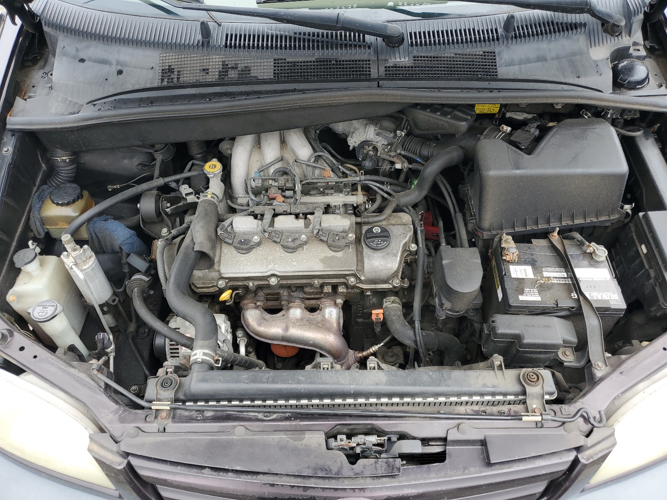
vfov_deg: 53.1
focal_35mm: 26
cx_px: 334
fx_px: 501
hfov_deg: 67.3
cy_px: 250
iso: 50
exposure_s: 1/227
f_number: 1.5
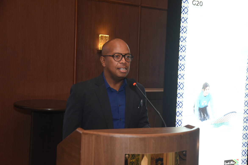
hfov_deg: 37.9
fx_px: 362
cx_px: 124
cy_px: 82
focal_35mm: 52
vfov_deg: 25.8
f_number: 4.5
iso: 1250
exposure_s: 1/125
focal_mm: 35
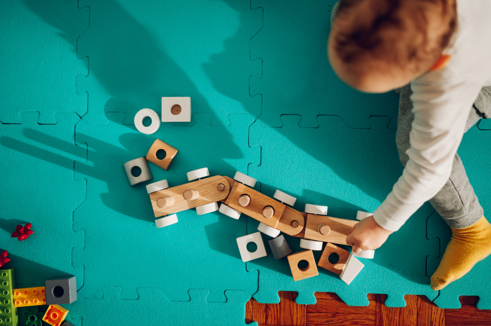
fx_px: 681
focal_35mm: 50
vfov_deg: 27.0
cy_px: 163
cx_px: 246
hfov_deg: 39.6
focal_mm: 50
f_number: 2.2
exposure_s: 1/200
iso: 160
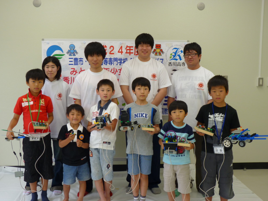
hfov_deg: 47.9
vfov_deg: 36.8
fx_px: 302
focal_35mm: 39
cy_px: 102
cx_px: 132
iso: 80
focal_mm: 6.8
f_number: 3
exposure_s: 1/40
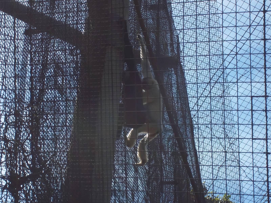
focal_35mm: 108
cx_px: 136
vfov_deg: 13.7
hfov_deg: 18.2
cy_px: 102
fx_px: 846
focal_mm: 19.5
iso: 80
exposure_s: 1/400
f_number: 5.6
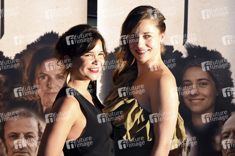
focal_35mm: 82
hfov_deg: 24.8
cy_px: 78
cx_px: 118
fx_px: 535
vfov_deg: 16.6
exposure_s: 1/160
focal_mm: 82
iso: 1600
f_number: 6.3
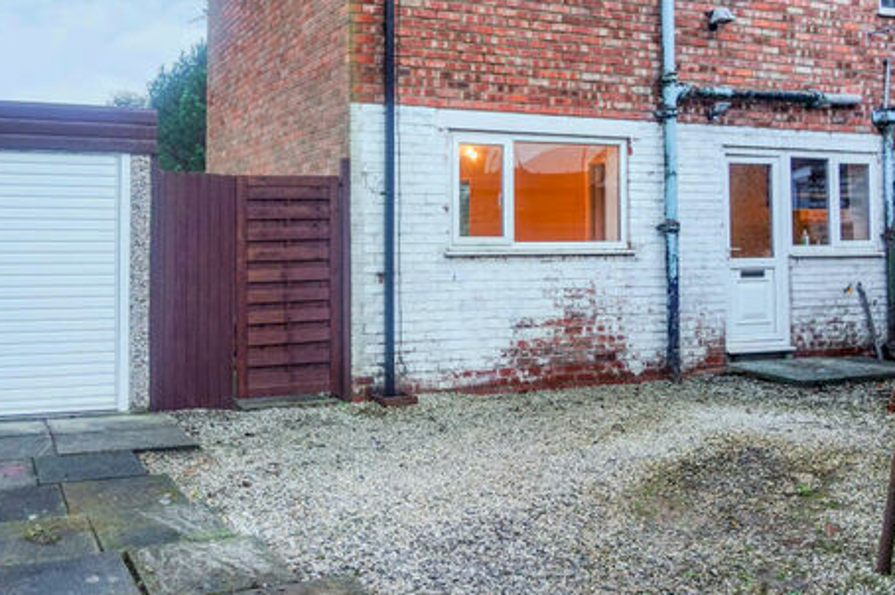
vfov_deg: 35.6
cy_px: 207
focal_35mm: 37
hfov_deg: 51.3
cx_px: 331
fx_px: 919
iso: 160
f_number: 4
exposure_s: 1/60
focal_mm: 16
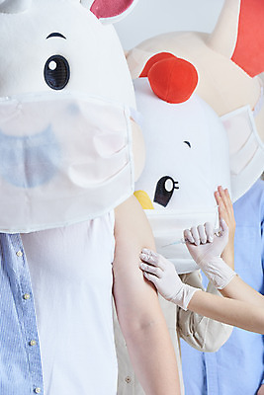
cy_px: 198
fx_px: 2198
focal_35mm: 200
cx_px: 132
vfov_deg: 10.3
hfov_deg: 6.9
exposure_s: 1/125
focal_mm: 200
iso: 100
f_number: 14
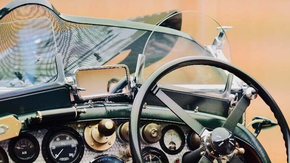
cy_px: 111
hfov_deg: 23.9
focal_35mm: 89
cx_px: 169
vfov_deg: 13.6
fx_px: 684
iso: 800
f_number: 3.2
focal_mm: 70
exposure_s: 1/250
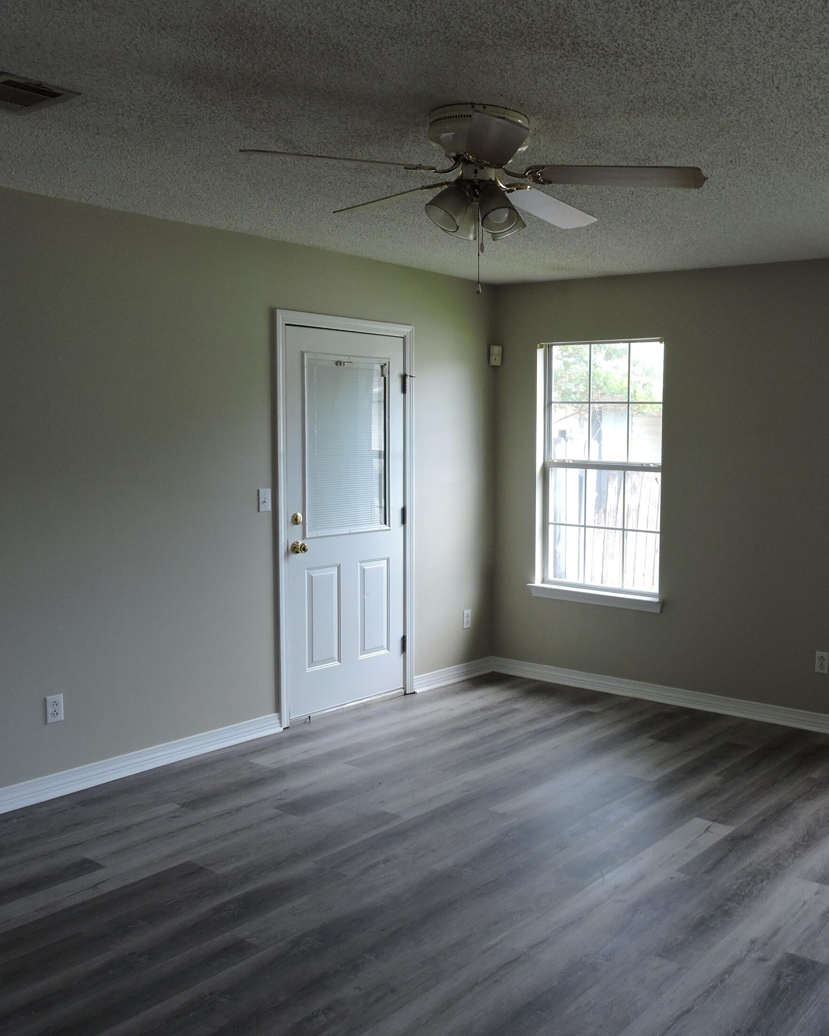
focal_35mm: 32
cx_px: 616
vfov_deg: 55.7
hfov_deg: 44.4
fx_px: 981
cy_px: 508
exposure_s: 1/40
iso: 100
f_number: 3.3
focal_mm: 4.3
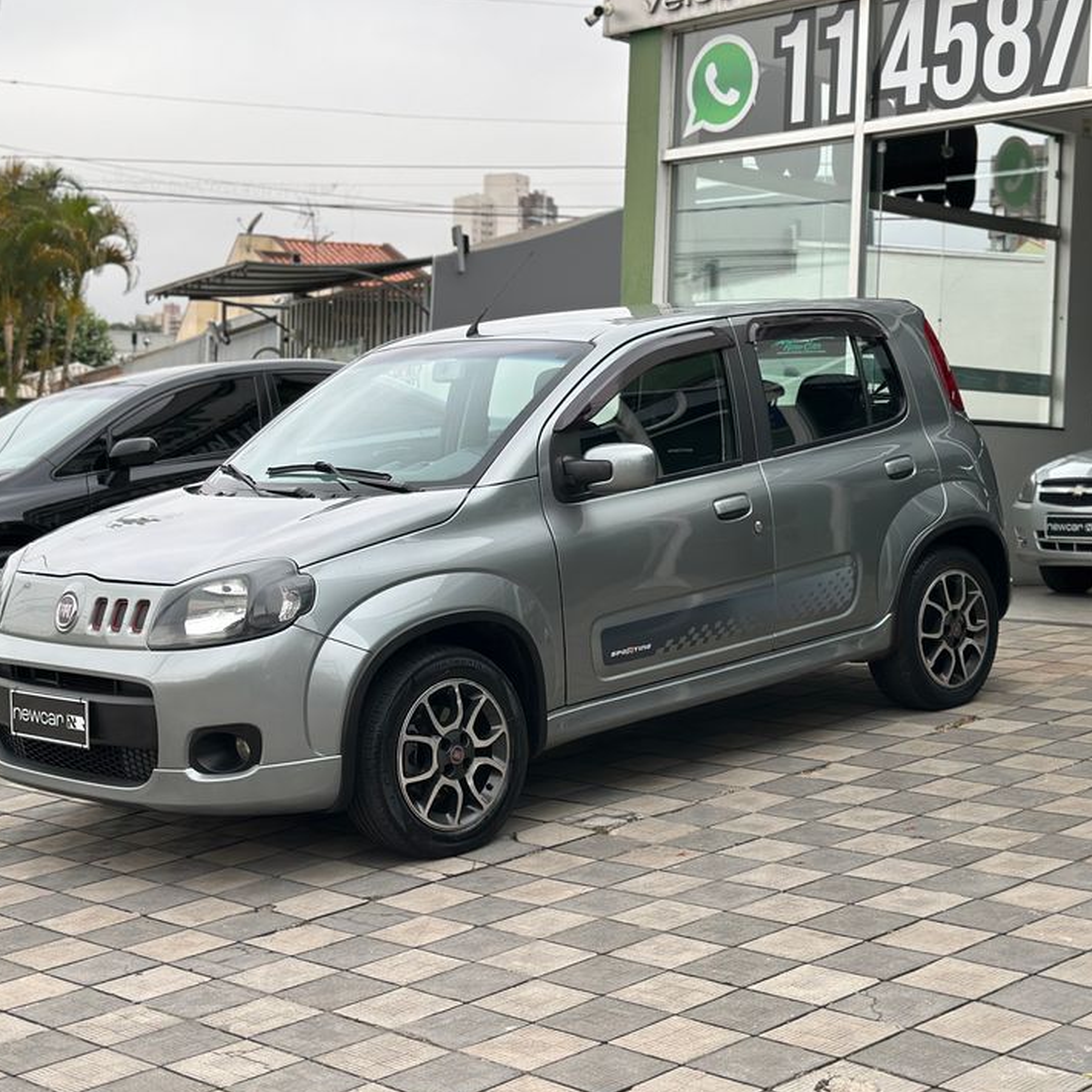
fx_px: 2034
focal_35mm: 57
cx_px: 499
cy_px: 549
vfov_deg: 30.0
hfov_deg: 30.0
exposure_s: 1/740
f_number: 1.78
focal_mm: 6.86
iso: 80
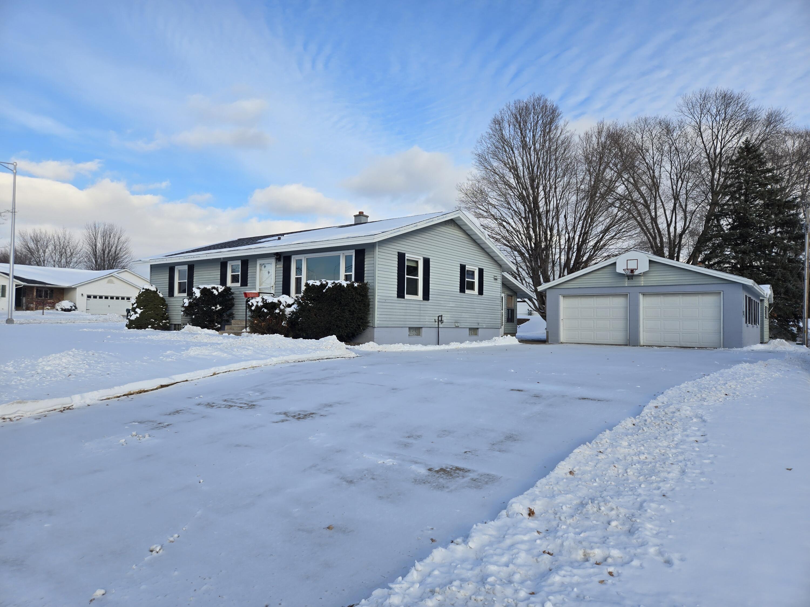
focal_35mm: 23
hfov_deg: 73.9
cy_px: 304
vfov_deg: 58.9
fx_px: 538
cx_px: 405
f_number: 1.8
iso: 25
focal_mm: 5.4
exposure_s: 1/1347
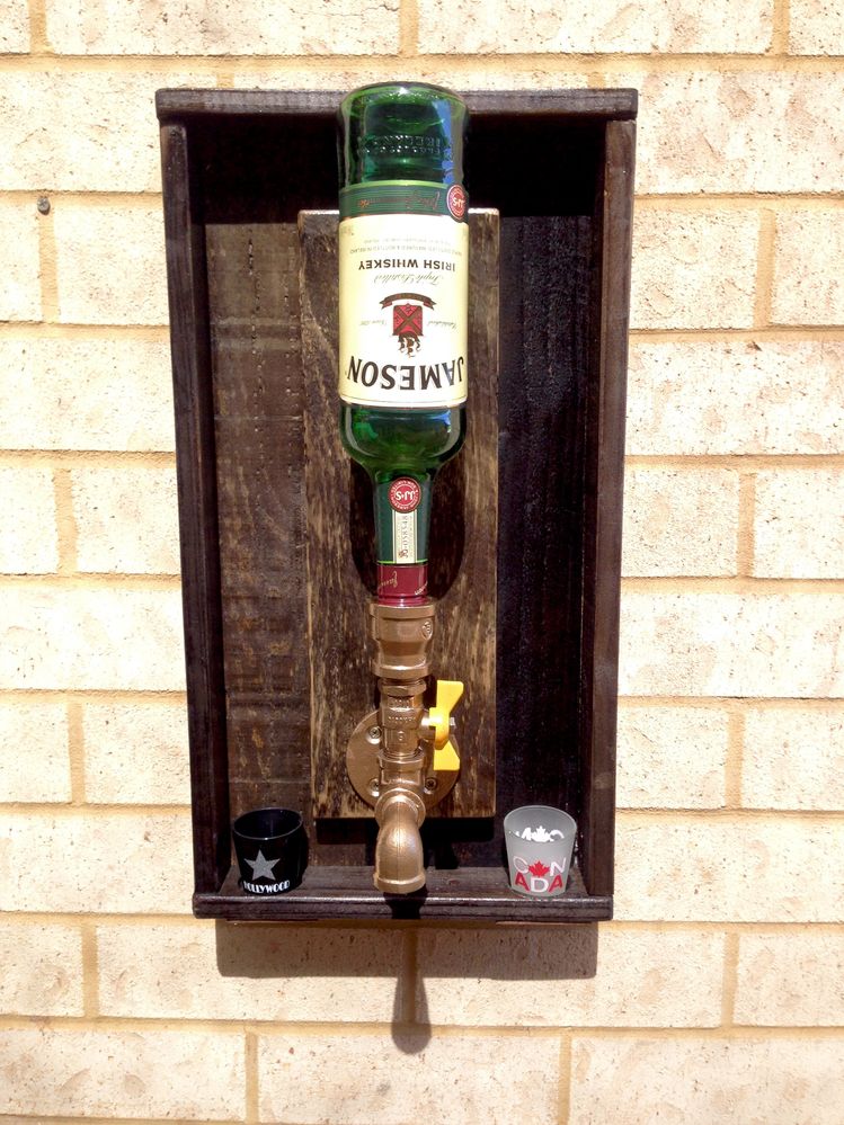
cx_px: 422
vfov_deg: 55.4
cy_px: 562
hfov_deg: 42.9
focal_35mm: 33
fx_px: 1073
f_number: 2.4
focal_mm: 4.12
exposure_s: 1/143
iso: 50
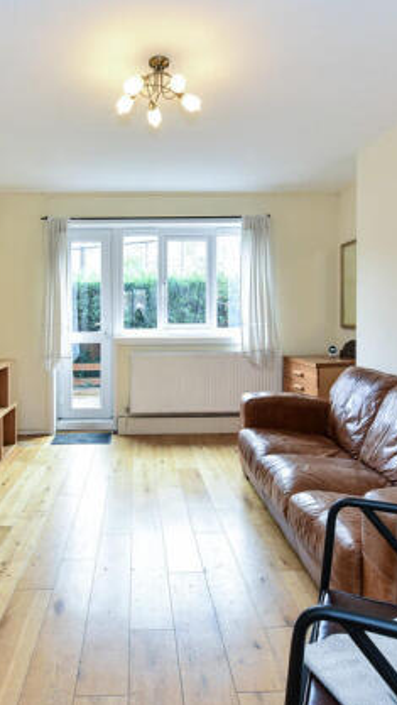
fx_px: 430
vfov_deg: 78.6
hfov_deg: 49.3
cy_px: 341
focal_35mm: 23
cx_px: 160
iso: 400
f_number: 8
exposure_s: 1/20
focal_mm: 14
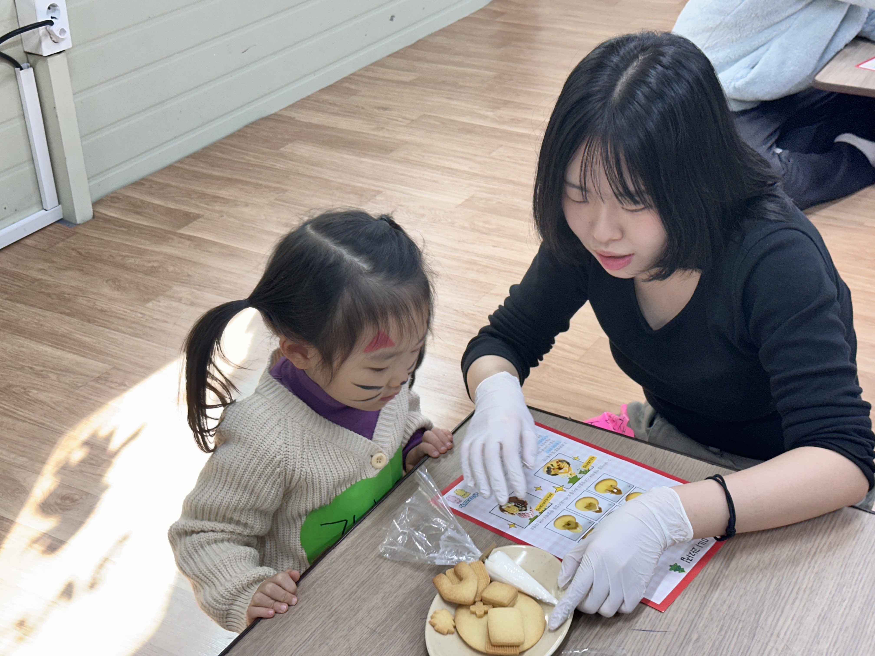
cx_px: 438
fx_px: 1213
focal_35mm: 48
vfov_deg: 30.3
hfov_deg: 39.7
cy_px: 328
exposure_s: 1/60
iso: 80
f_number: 1.78
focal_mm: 6.86
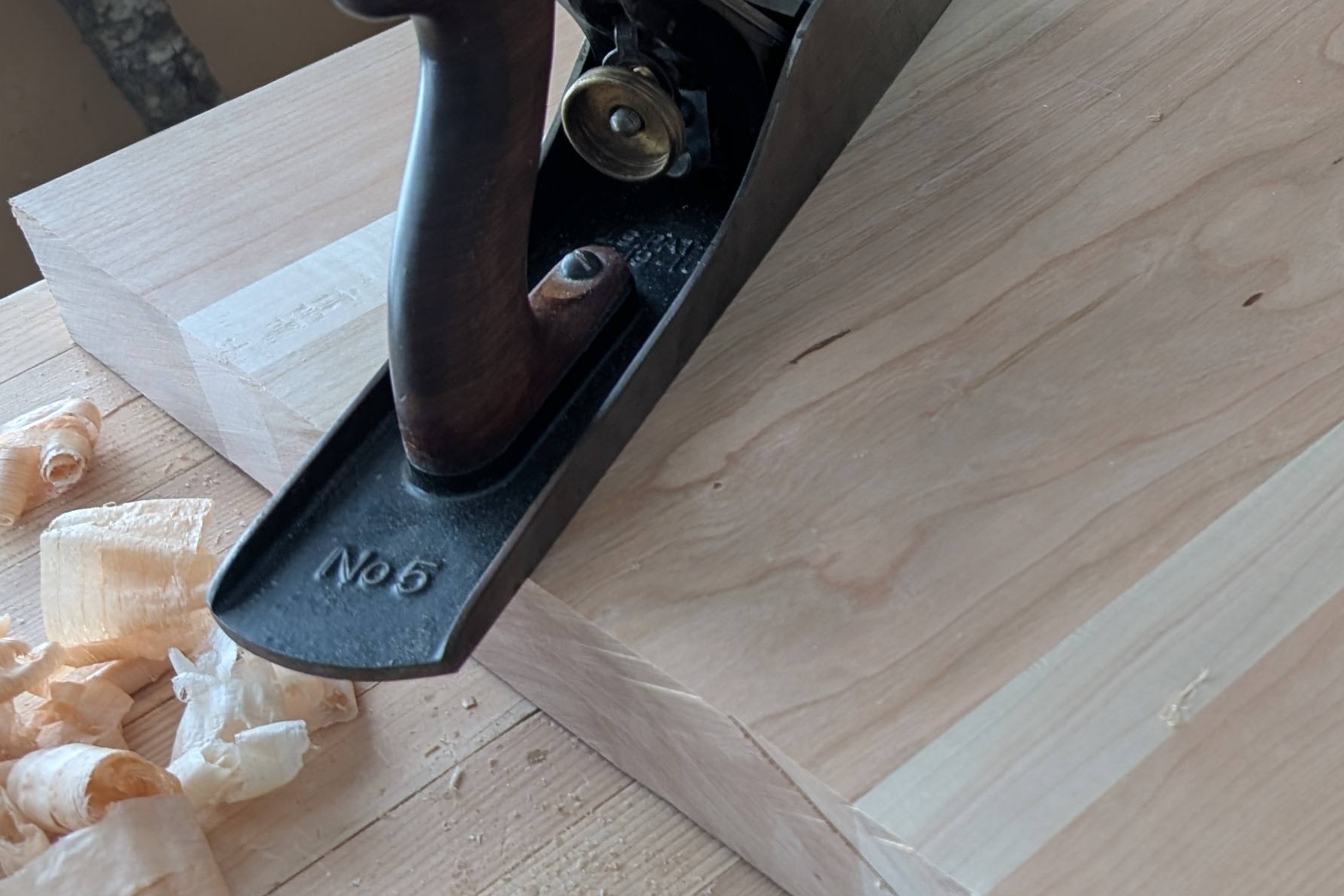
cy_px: 442
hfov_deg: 33.2
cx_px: 1209
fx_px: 2128
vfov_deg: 23.8
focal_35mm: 57
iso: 96
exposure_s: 1/23.8
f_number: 1.68
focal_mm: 6.9
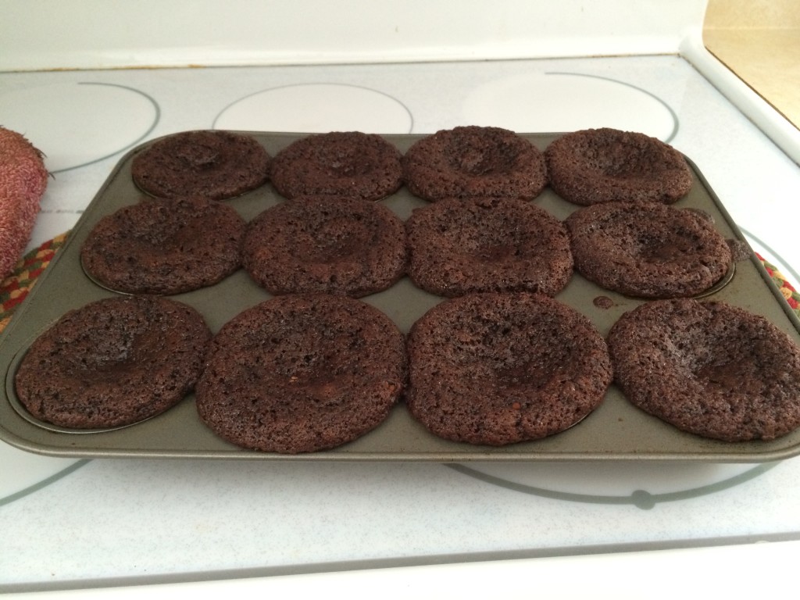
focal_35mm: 29
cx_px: 400
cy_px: 300
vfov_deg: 48.2
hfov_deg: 61.7
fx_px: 670
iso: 250
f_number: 2.2
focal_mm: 4.15
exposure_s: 1/30
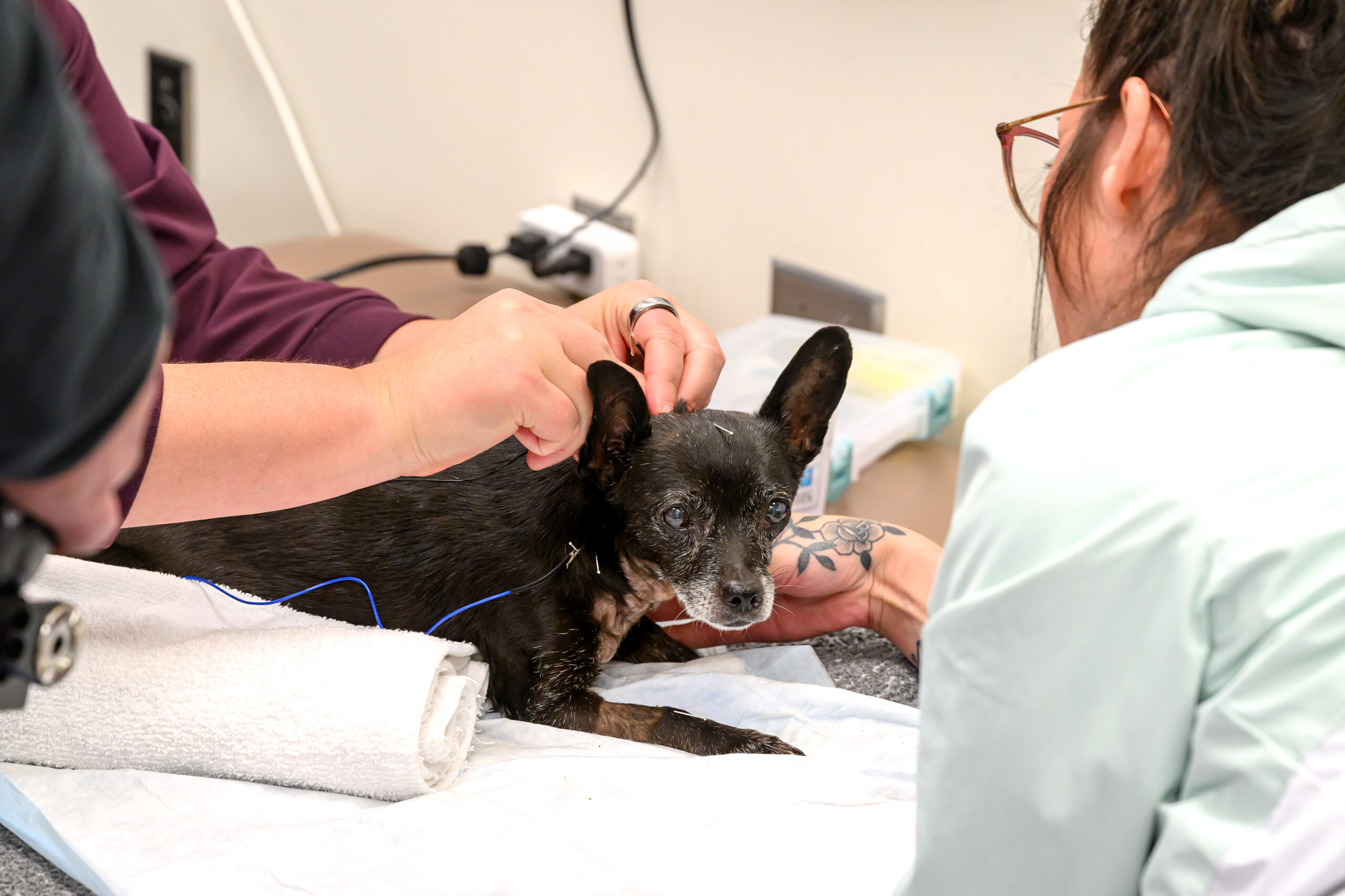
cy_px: 448
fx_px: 3921
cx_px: 672
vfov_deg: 13.0
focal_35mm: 105
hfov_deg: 19.5
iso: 640
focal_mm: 70
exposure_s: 1/125
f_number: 4.5
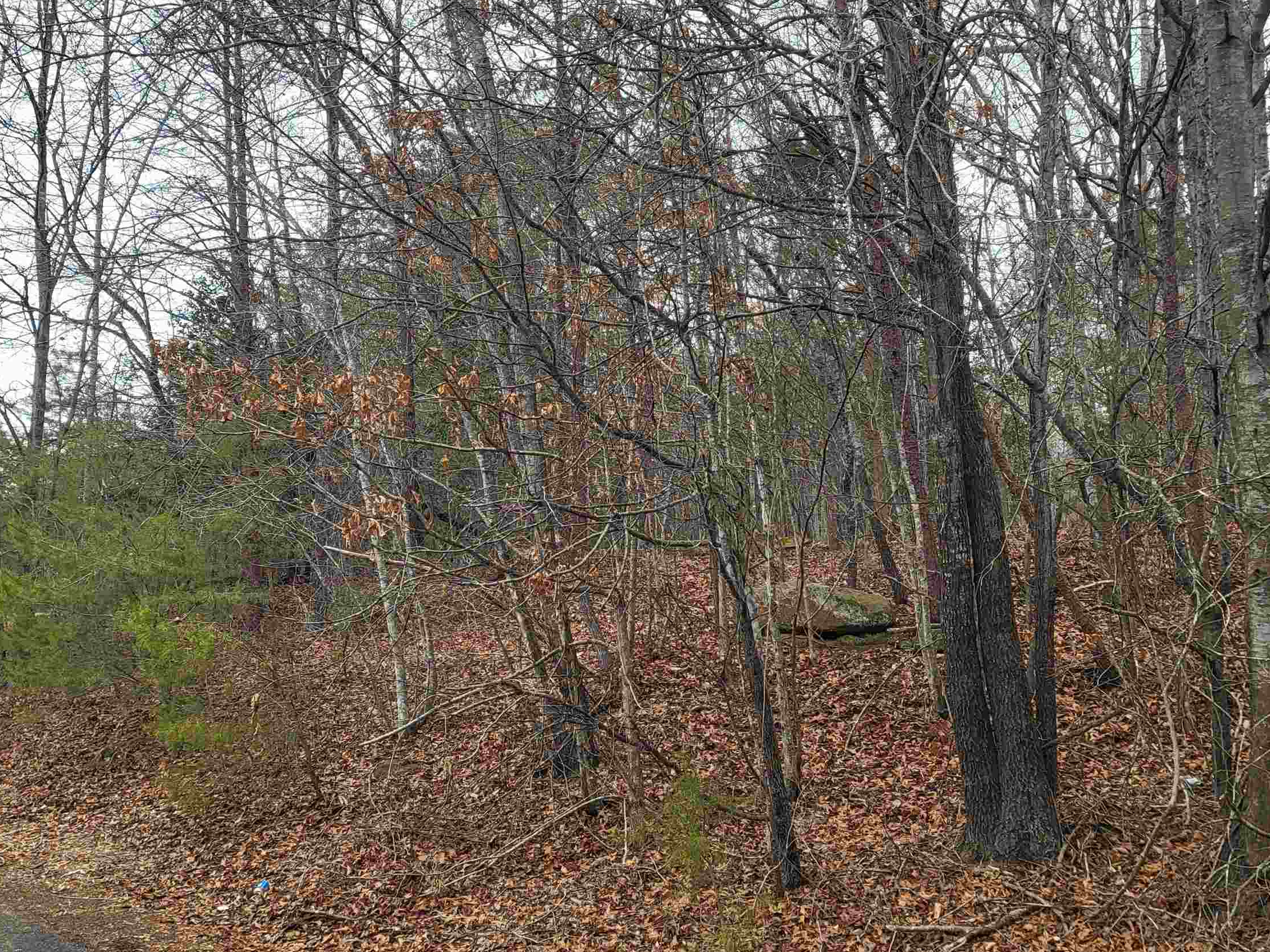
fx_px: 1321
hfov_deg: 51.3
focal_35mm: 36
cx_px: 654
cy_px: 476
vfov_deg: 39.7
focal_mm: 4.25
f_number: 1.8
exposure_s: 1/291
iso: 50
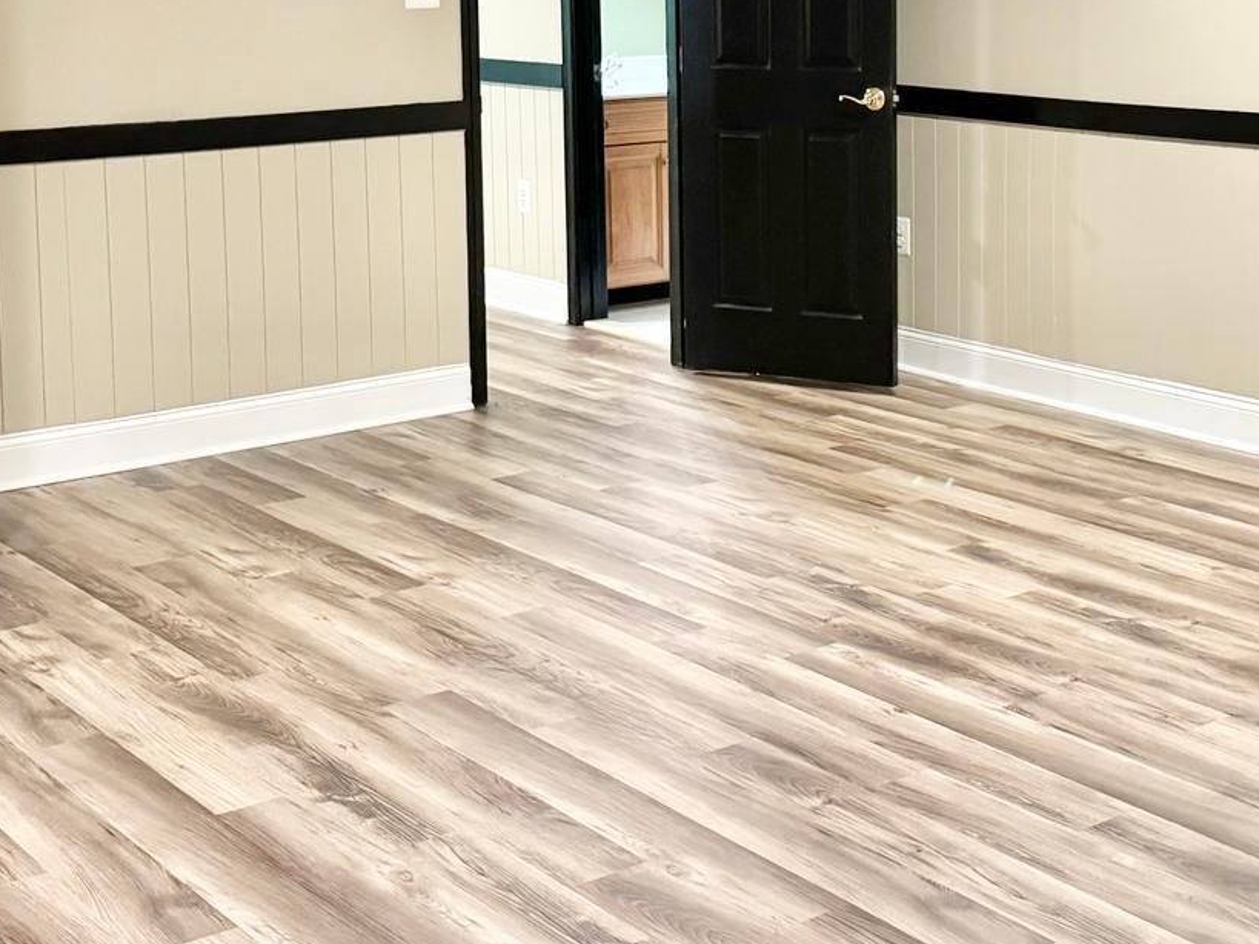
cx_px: 772
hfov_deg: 32.1
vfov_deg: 23.9
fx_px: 2182
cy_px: 129
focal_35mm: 60
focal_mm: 6.76
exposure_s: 1/40
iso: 640
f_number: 1.78
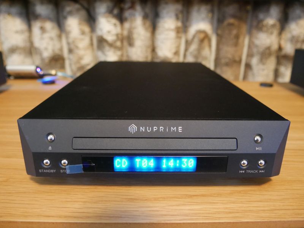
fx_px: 246
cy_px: 114
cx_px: 152
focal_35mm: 28
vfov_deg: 49.8
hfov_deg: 63.4
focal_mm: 14
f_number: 3.5
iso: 3200
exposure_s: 1/25
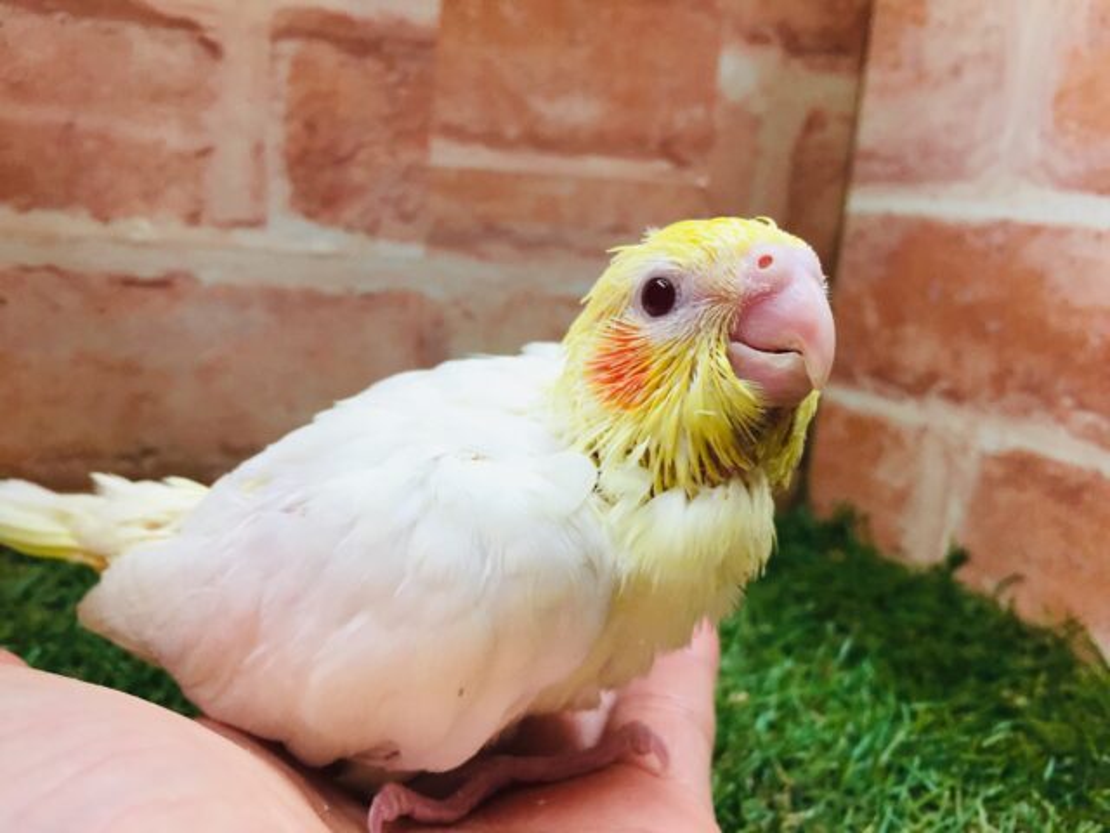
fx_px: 930
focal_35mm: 29
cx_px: 555
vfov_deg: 48.2
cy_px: 416
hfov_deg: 61.7
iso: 50
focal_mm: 4.15
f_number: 2.2
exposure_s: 1/30
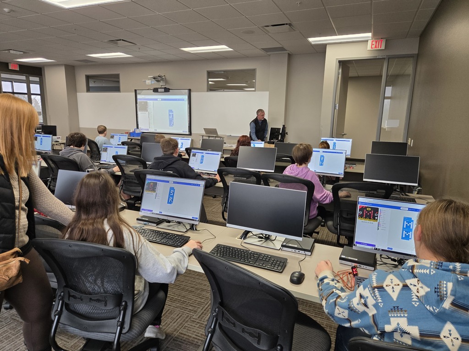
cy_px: 176
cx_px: 234
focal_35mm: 23
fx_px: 312
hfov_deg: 73.9
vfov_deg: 58.9
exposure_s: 1/120
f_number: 1.8
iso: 160
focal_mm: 5.4
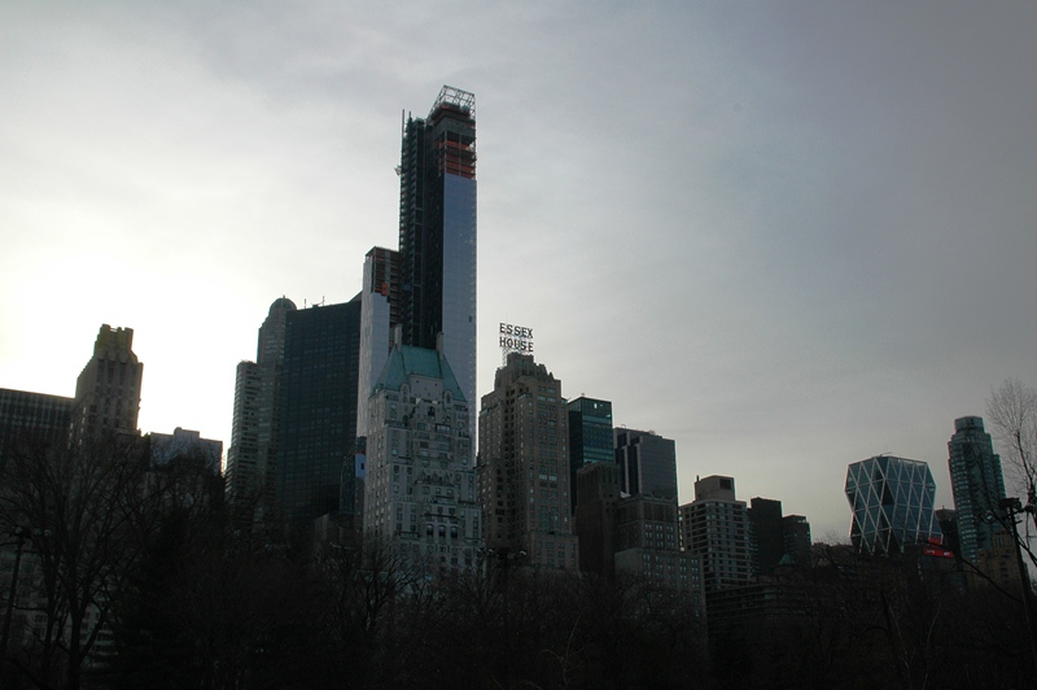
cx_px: 518
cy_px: 345
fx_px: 1079
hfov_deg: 51.3
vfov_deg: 35.4
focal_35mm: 38
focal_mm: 25
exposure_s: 1/500
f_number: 11
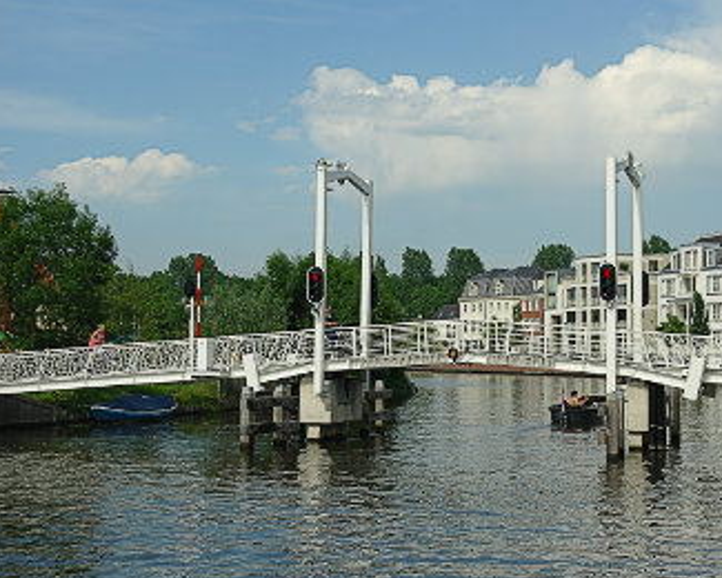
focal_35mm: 68
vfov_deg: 22.5
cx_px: 477
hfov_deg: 27.7
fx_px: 1453
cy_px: 309
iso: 100
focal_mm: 35
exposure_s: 1/320
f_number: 6.7
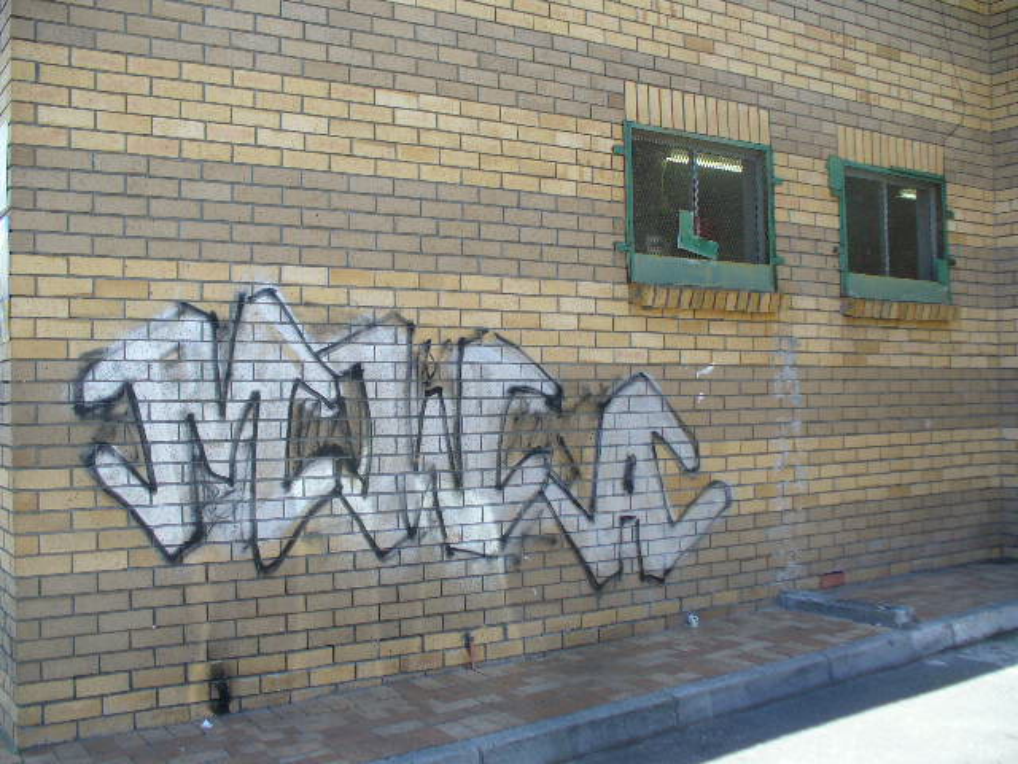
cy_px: 382
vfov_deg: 38.7
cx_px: 509
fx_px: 1088
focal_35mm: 37
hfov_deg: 50.1
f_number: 2.8
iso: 80
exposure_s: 1/320
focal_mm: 6.1
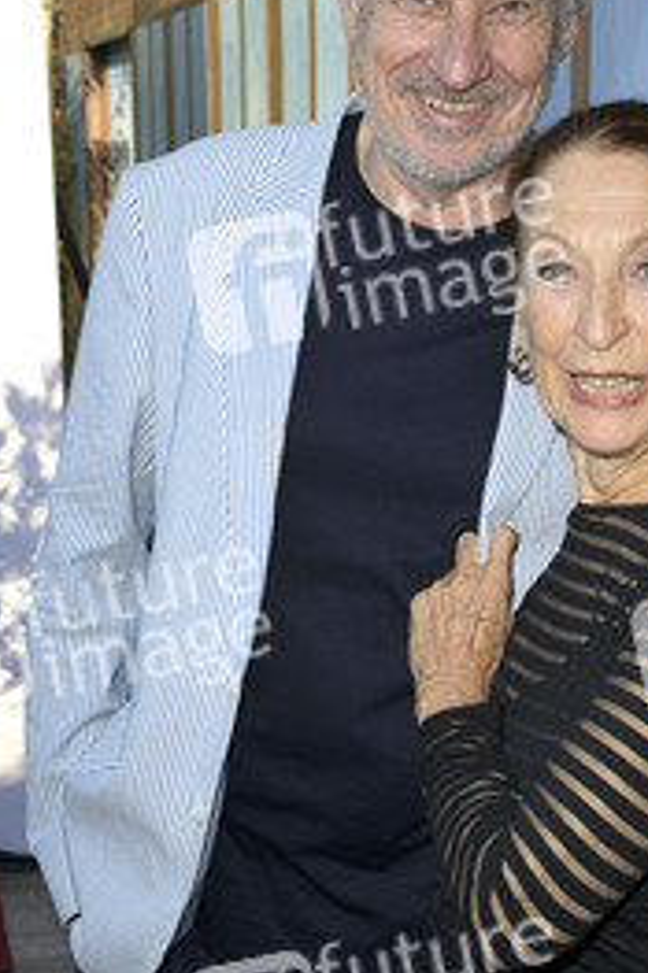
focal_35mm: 73
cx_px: 485
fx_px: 1973
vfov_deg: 27.7
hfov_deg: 18.5
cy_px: 451
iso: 400
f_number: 10
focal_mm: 48
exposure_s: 1/125
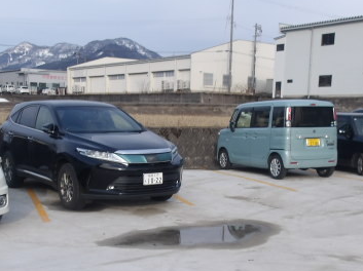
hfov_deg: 38.9
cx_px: 180
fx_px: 513
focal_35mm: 49
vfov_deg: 29.1
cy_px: 210
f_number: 10.4
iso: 103
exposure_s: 1/60
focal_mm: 4.9
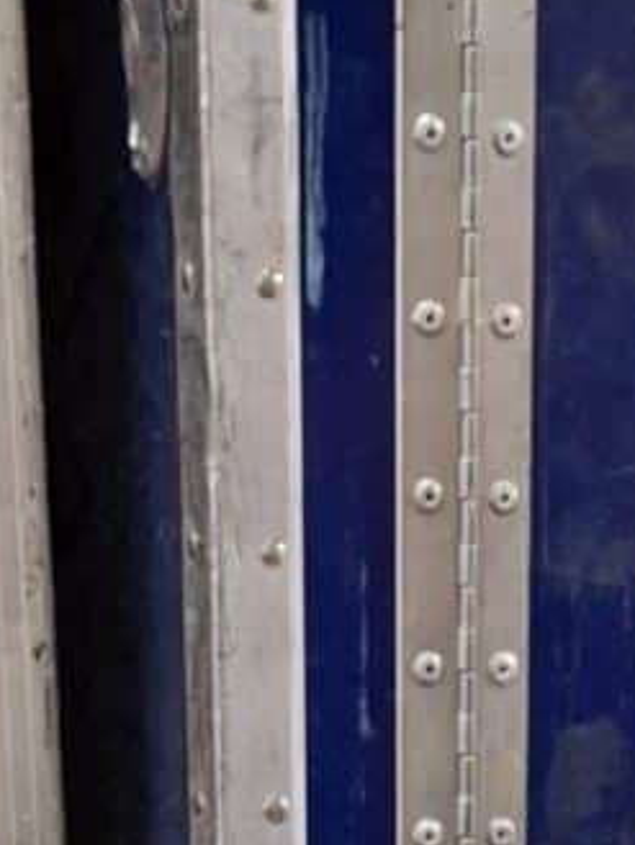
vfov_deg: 9.3
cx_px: 715
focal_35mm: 179
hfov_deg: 8.2
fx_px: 4375
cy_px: 2312
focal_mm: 5.54
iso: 500
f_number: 1.8
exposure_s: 1/20
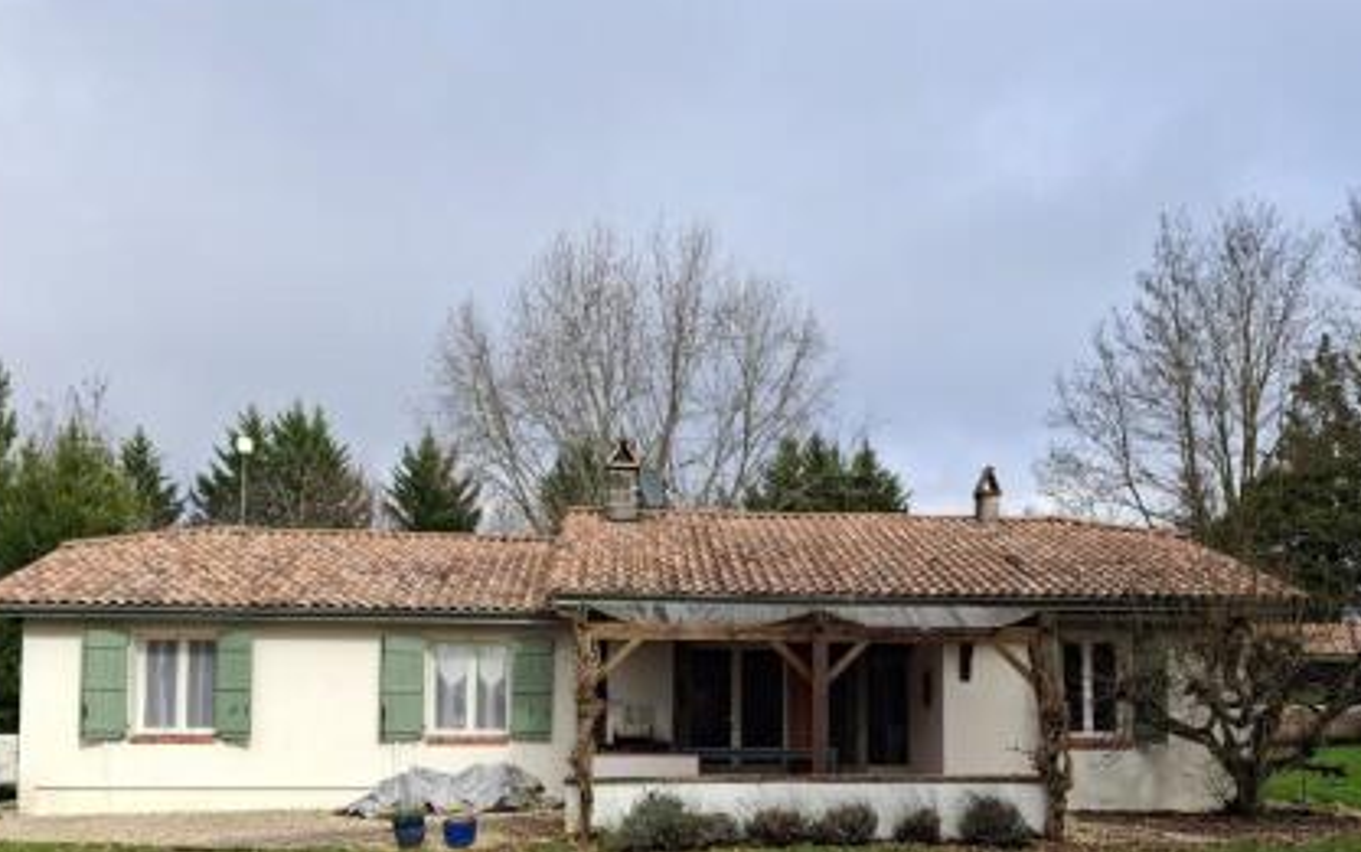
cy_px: 681
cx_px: 746
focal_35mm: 37
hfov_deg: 52.6
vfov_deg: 33.5
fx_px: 1373
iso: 25
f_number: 1.8
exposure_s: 1/644
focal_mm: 4.69
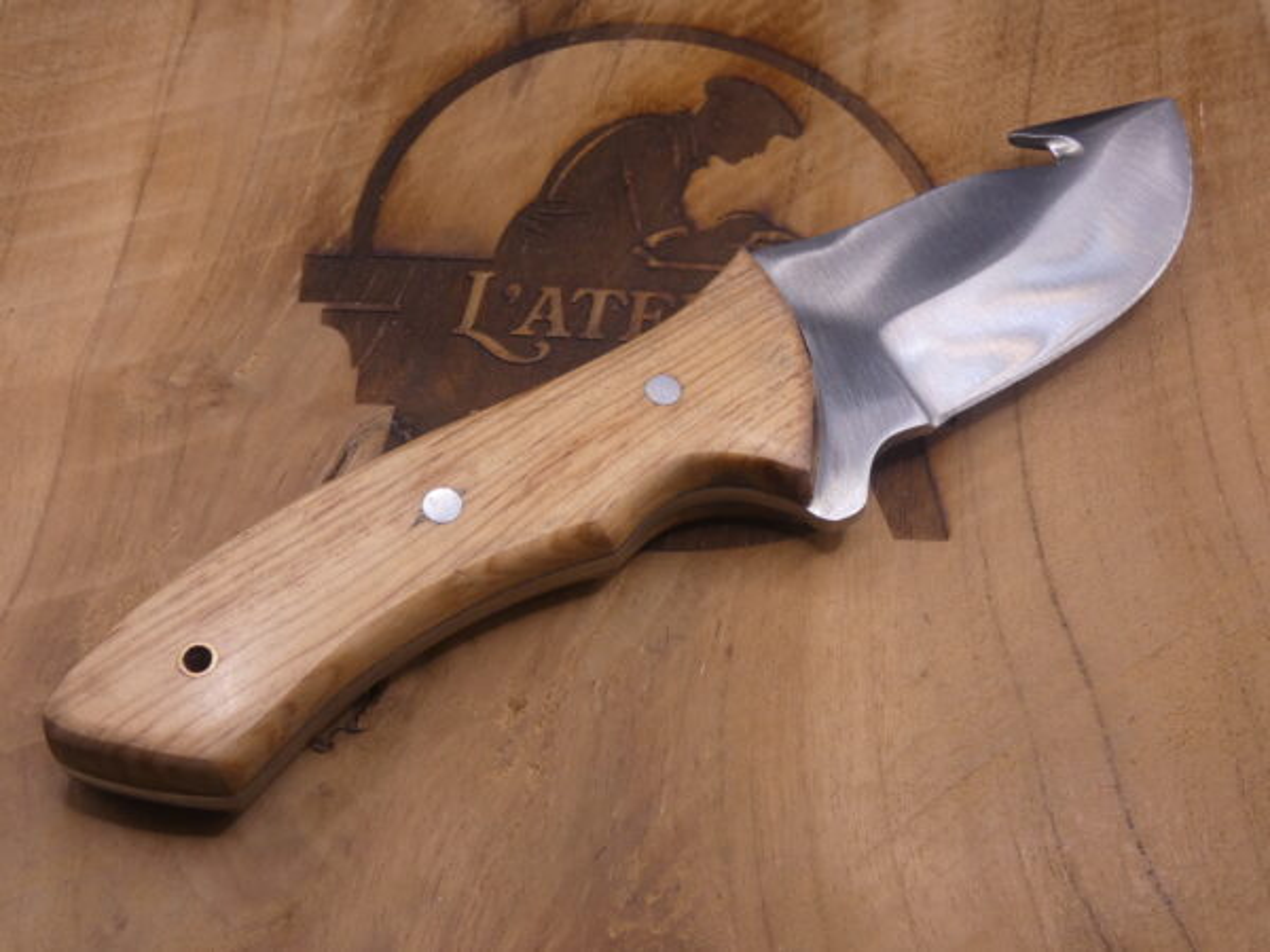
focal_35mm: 43
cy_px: 476
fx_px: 1578
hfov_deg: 43.9
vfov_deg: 33.6
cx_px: 635
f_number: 3.7
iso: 200
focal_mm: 7.8
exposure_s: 1/80
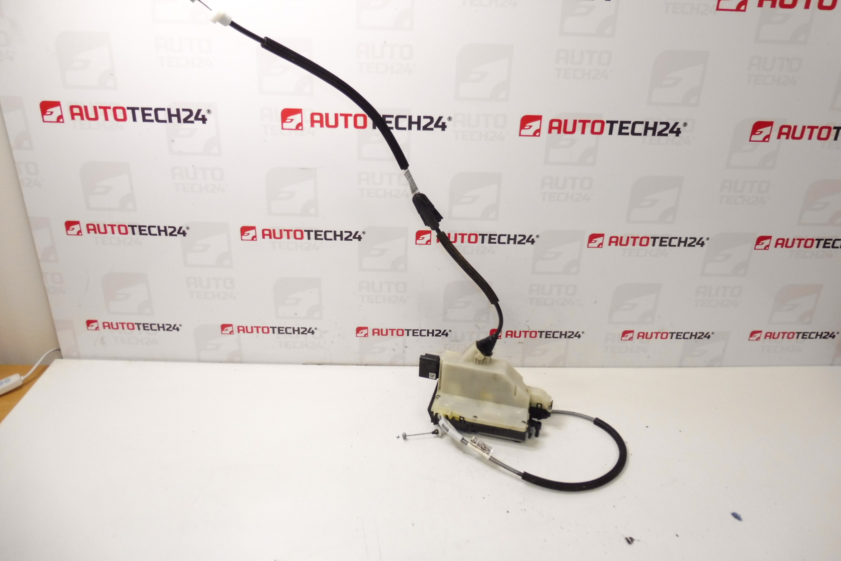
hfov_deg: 71.5
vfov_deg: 51.2
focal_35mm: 25
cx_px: 420
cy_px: 254
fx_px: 584
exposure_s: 1/60
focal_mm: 4.3
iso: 200
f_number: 3.5
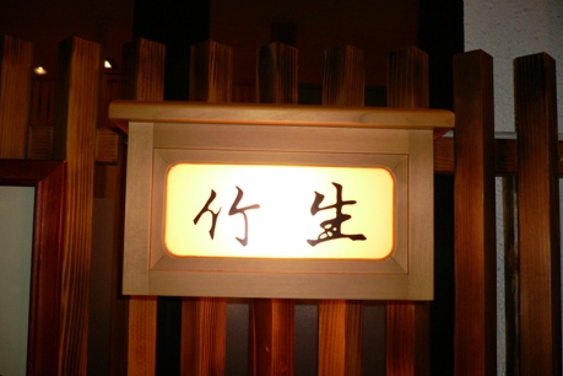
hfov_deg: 51.9
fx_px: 579
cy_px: 200
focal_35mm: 37
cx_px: 279
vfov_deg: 35.9
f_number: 2.8
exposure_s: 1/60
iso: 100
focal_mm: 5.8
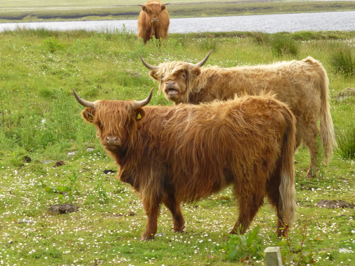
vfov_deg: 7.2
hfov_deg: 9.6
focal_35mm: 206
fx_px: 2112
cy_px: 133
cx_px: 178
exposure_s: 1/80
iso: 160
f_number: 5.5
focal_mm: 33.3
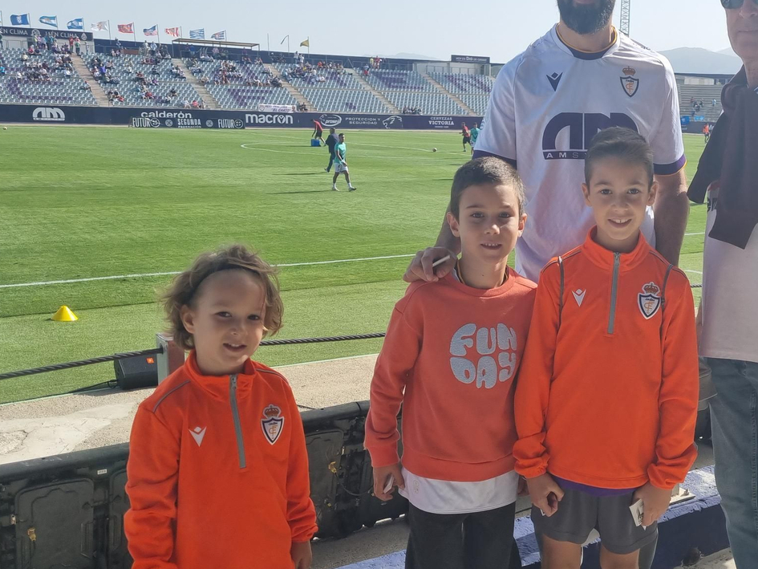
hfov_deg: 42.0
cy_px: 303
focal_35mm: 44
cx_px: 541
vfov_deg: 32.9
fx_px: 964
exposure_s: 1/2342
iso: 50
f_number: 1.8
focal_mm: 5.4
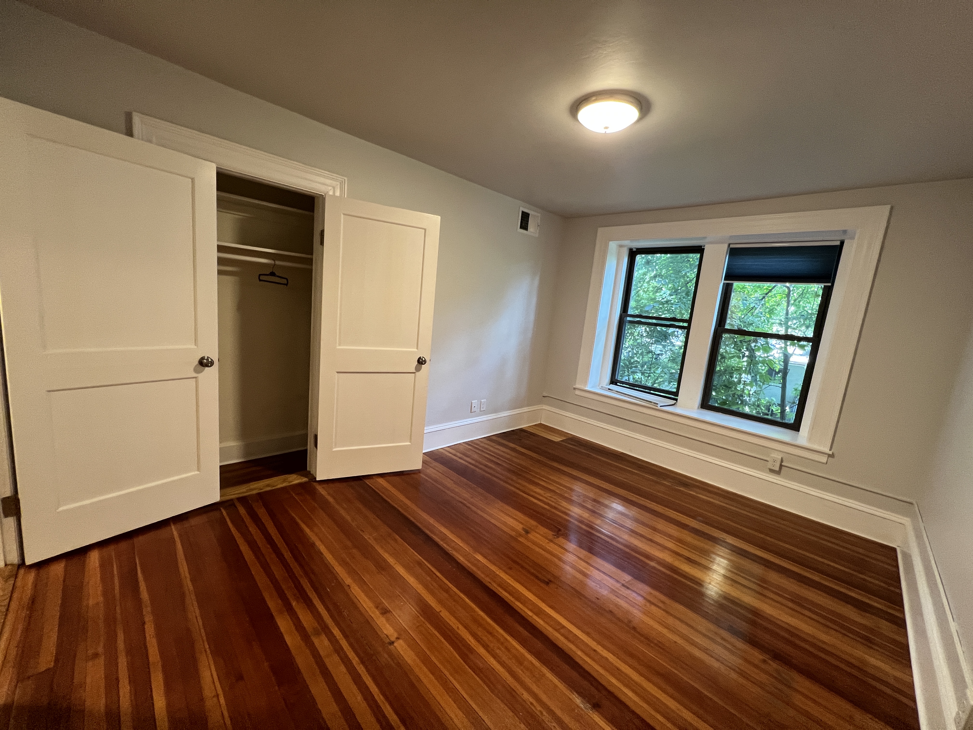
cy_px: 365
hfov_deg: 106.2
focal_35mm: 13
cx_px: 486
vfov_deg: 89.9
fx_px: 365
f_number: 1.8
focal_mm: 1.57
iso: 200
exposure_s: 1/60
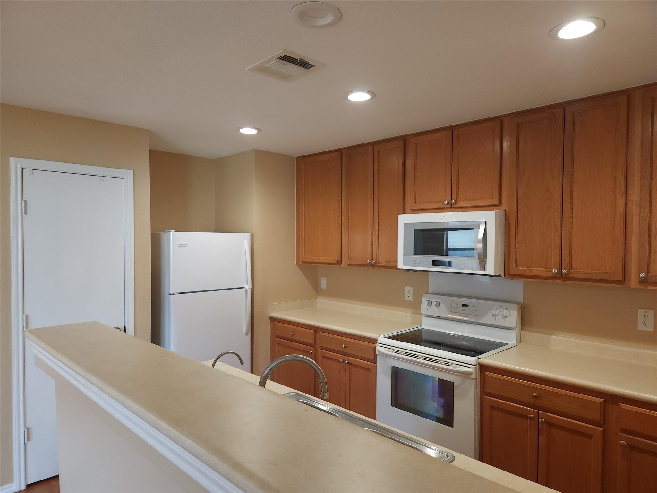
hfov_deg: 73.9
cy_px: 246
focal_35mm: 23
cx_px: 328
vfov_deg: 58.9
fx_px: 437
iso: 125
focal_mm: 5.4
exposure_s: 1/60
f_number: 1.8
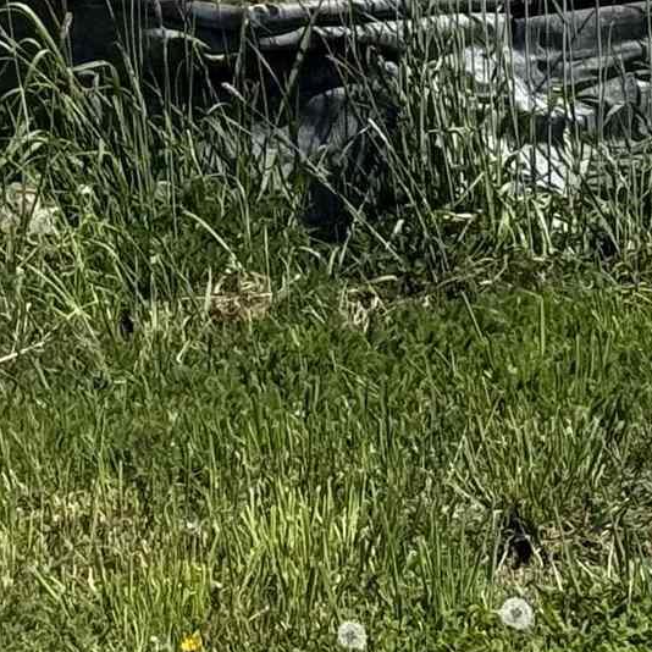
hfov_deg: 7.1
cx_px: 16
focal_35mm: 244
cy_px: -411
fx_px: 5200
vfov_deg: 7.0
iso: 64
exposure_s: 1/4878
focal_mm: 6.76
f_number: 1.78
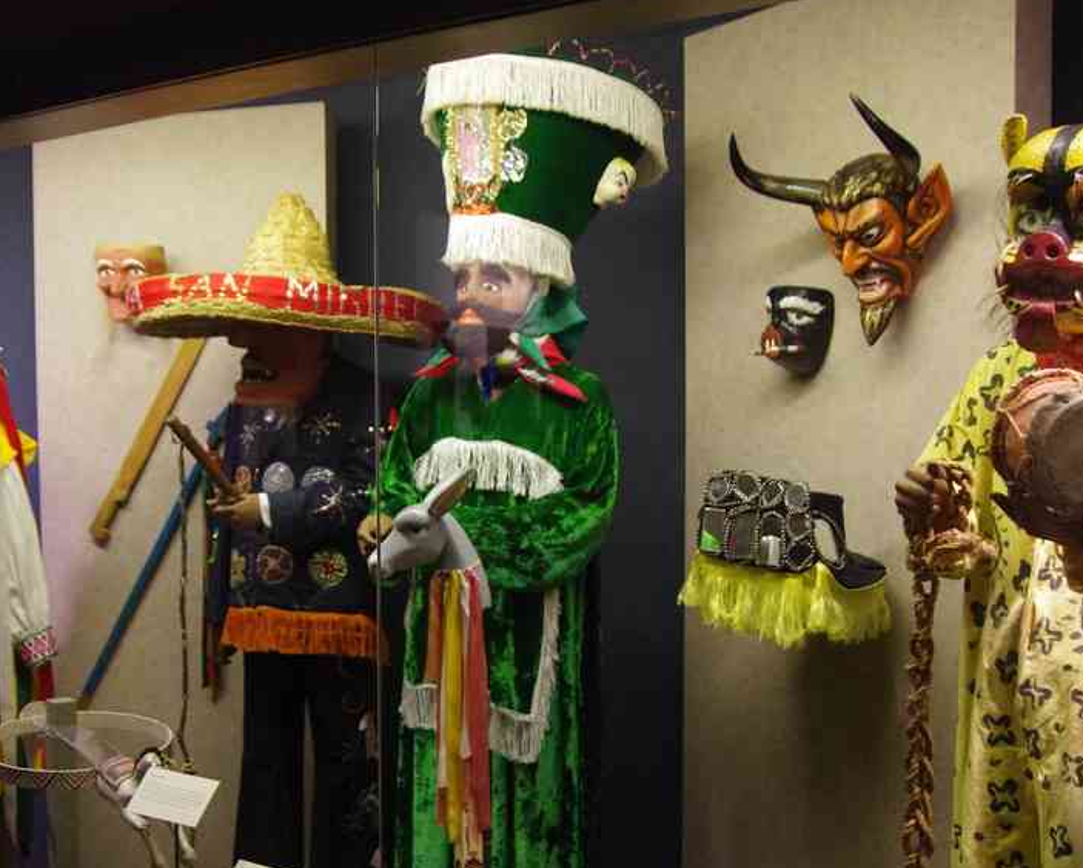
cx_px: 421
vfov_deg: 34.1
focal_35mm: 44
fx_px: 1411
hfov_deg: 41.8
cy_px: 501
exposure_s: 1/25
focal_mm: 21.9
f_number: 3.5
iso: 3200
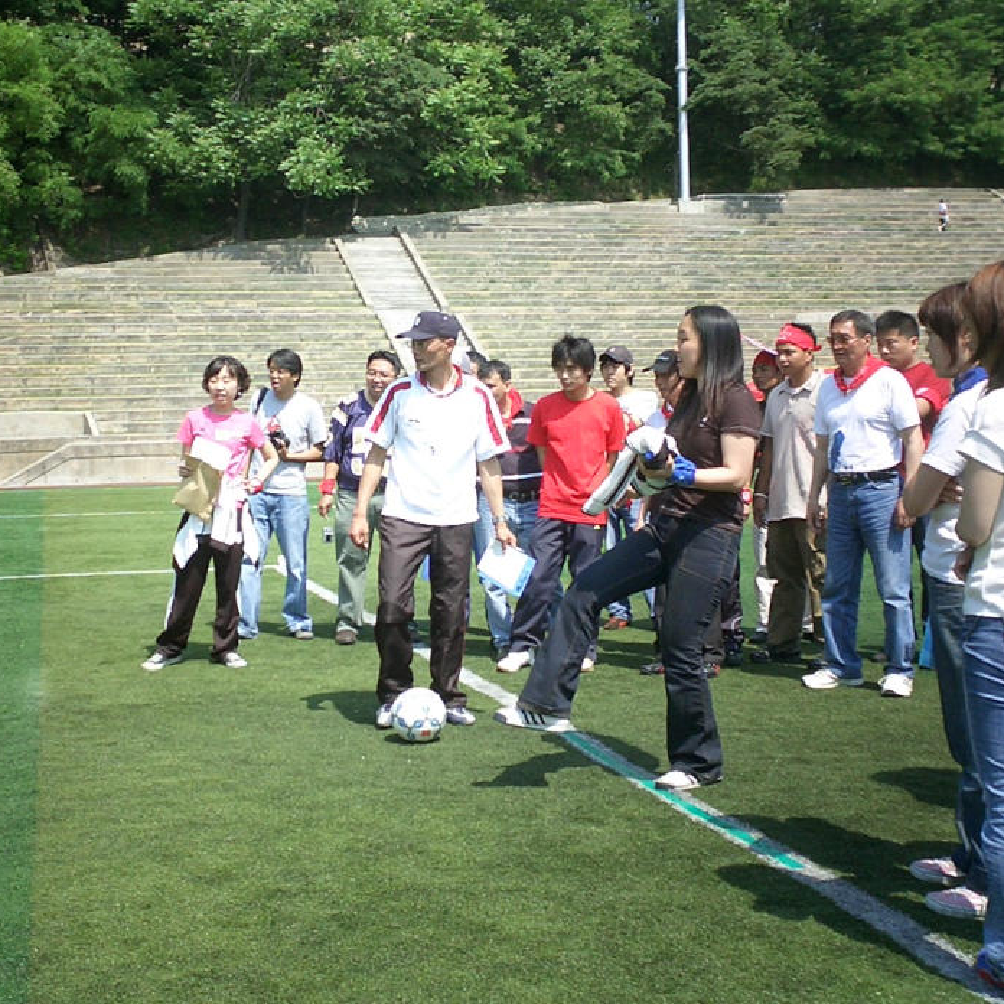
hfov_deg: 36.0
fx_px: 1542
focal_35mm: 47
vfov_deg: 36.1
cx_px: 414
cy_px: 483
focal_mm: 5.6
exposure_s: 1/500
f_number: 3.5
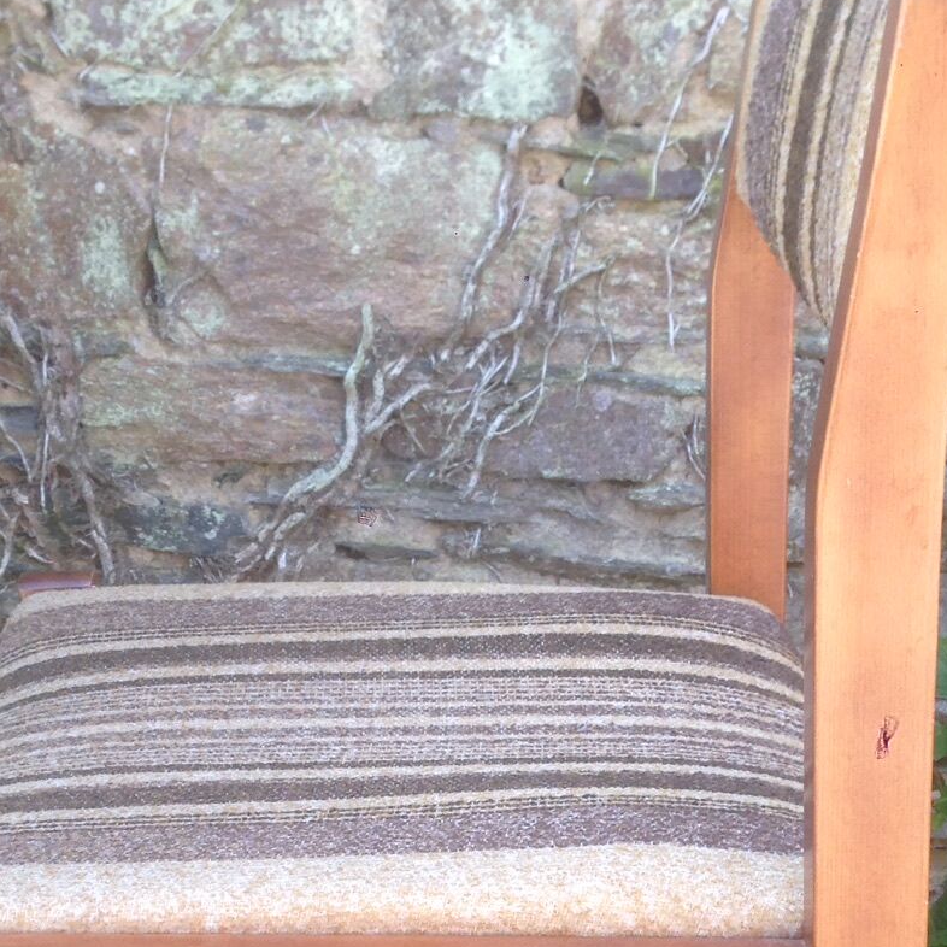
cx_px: 404
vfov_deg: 22.1
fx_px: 2352
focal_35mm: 76
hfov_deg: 22.7
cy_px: 883
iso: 50
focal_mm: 4.12
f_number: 2.4
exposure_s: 1/149
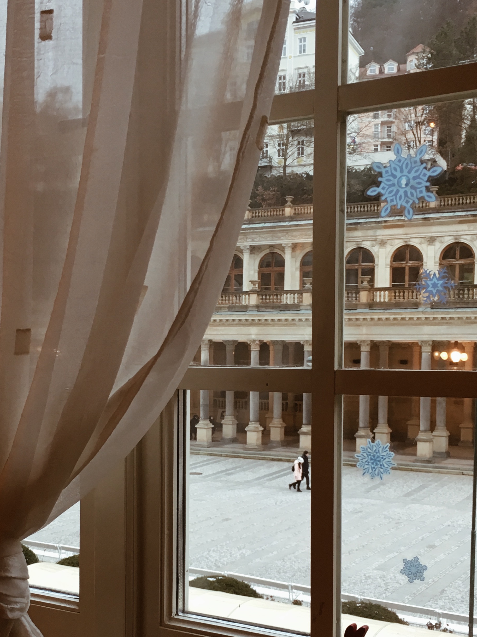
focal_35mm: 48
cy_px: 392
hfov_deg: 30.1
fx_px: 882
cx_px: 180
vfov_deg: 39.4
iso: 80
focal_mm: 4.15
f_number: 2.2
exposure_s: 1/33
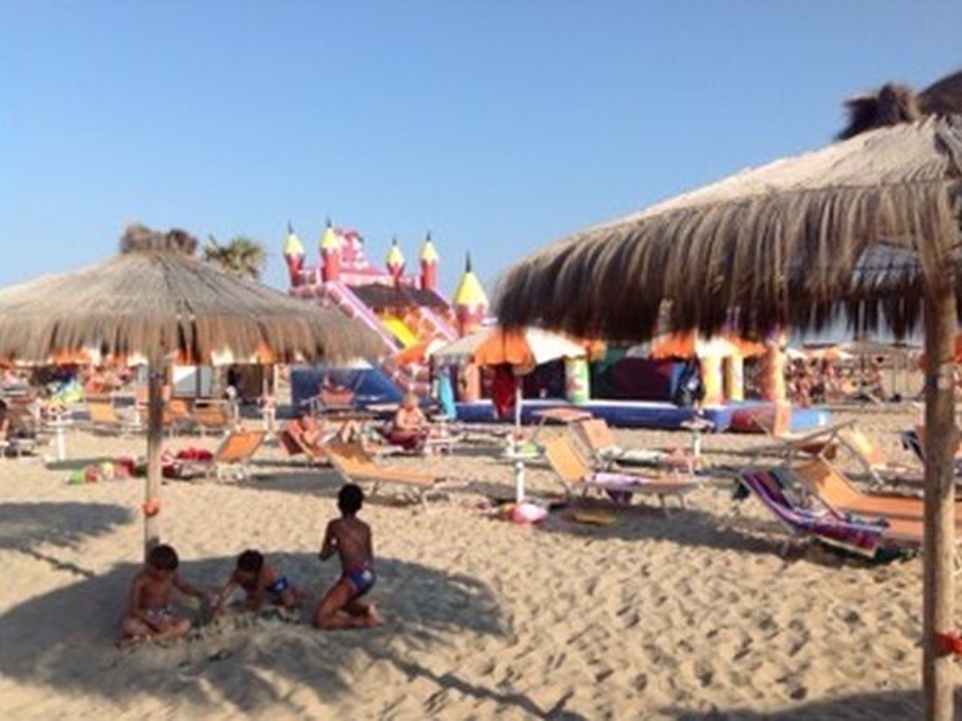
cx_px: 481
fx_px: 973
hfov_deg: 52.6
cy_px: 360
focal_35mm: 35
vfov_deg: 40.7
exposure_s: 1/1513
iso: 80
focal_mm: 4.28
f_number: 2.4
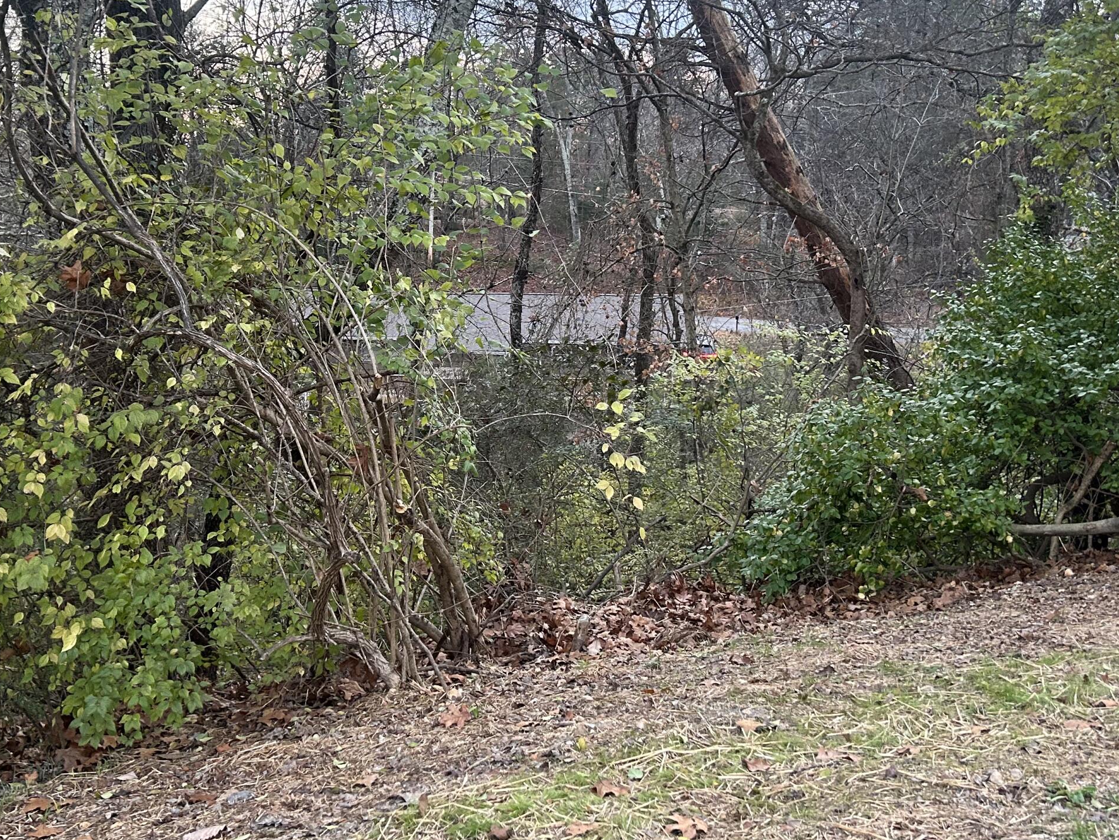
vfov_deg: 34.9
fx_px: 1326
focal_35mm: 41
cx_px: 507
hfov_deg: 45.7
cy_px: 313
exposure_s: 1/60
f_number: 1.5
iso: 125
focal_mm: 5.7
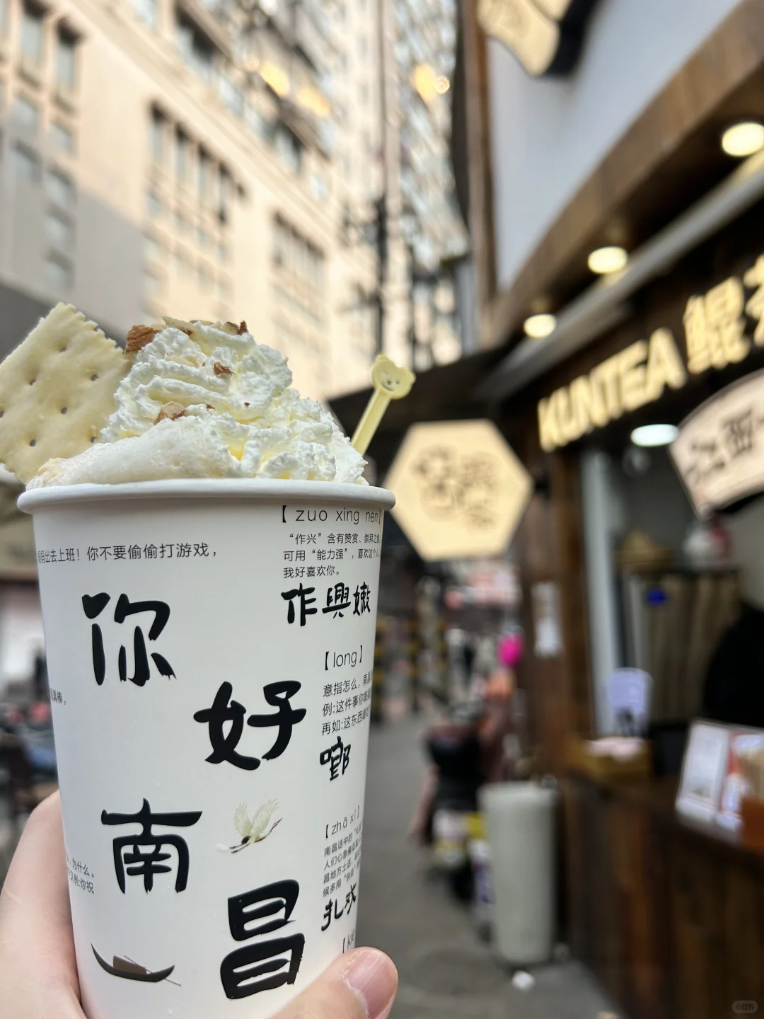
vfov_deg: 67.3
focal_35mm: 26
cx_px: 382
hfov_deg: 53.1
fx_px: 765
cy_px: 510
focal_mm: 5.7
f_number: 1.5
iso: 50
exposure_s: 1/1751
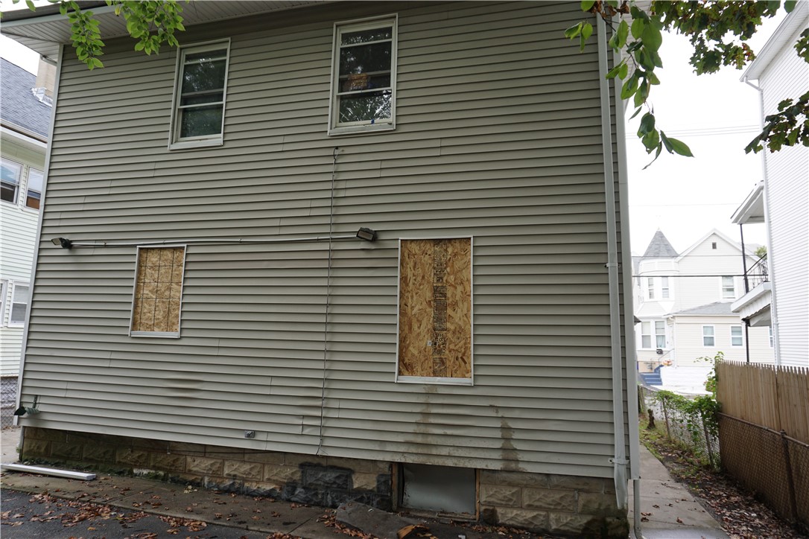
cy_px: 270
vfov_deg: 53.1
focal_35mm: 24
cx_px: 404
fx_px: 539
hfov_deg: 73.7
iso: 100
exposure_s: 1/80
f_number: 5
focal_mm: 16
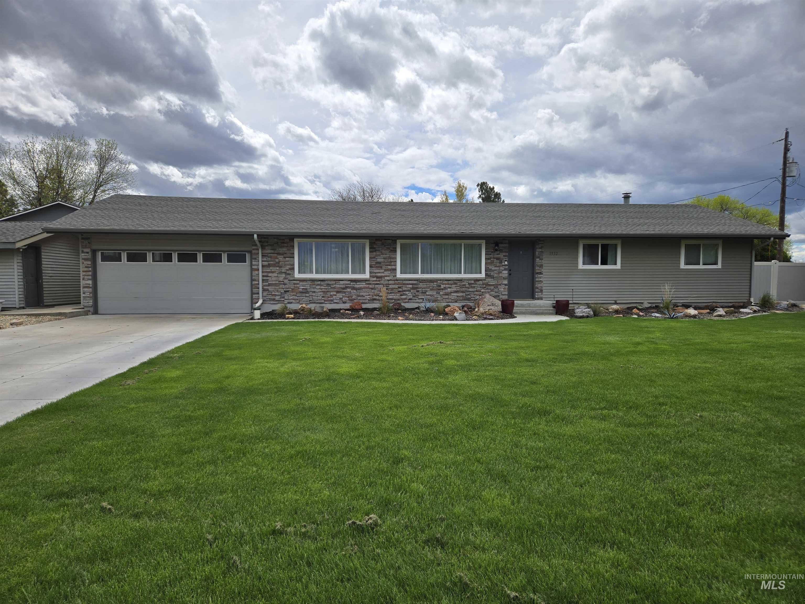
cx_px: 402
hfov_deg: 73.9
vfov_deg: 58.9
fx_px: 535
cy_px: 302
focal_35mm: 23
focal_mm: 5.4
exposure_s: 1/2745
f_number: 1.8
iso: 25
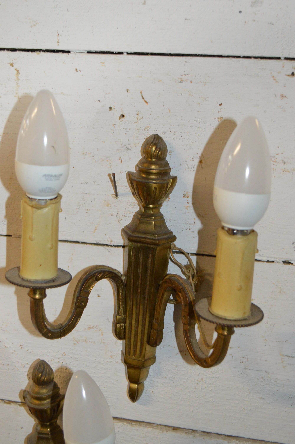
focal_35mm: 48
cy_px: 222
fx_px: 591
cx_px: 148
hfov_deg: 28.0
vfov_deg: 41.1
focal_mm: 32
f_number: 4.8
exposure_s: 1/60
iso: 1600
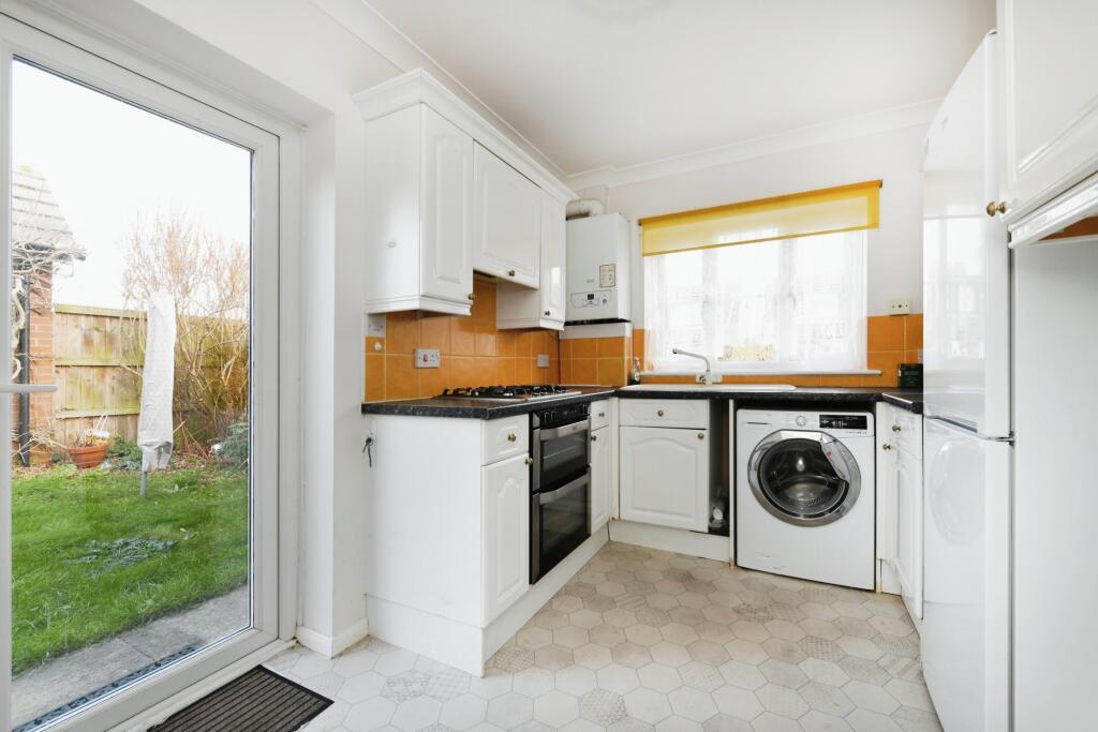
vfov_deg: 77.3
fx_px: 458
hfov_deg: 100.4
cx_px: 549
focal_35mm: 15
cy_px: 366
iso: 800
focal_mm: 15
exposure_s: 1/80
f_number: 10
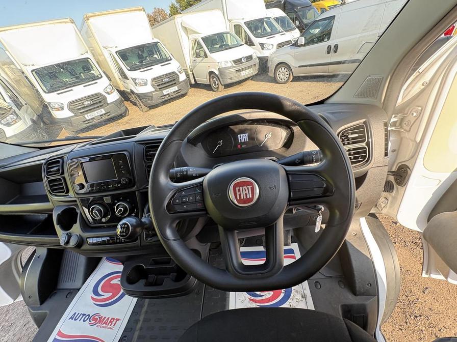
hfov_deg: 102.1
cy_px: 171
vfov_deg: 85.7
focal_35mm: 14
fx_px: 185
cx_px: 228
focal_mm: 2.22
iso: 80
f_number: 2.2
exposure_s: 1/99
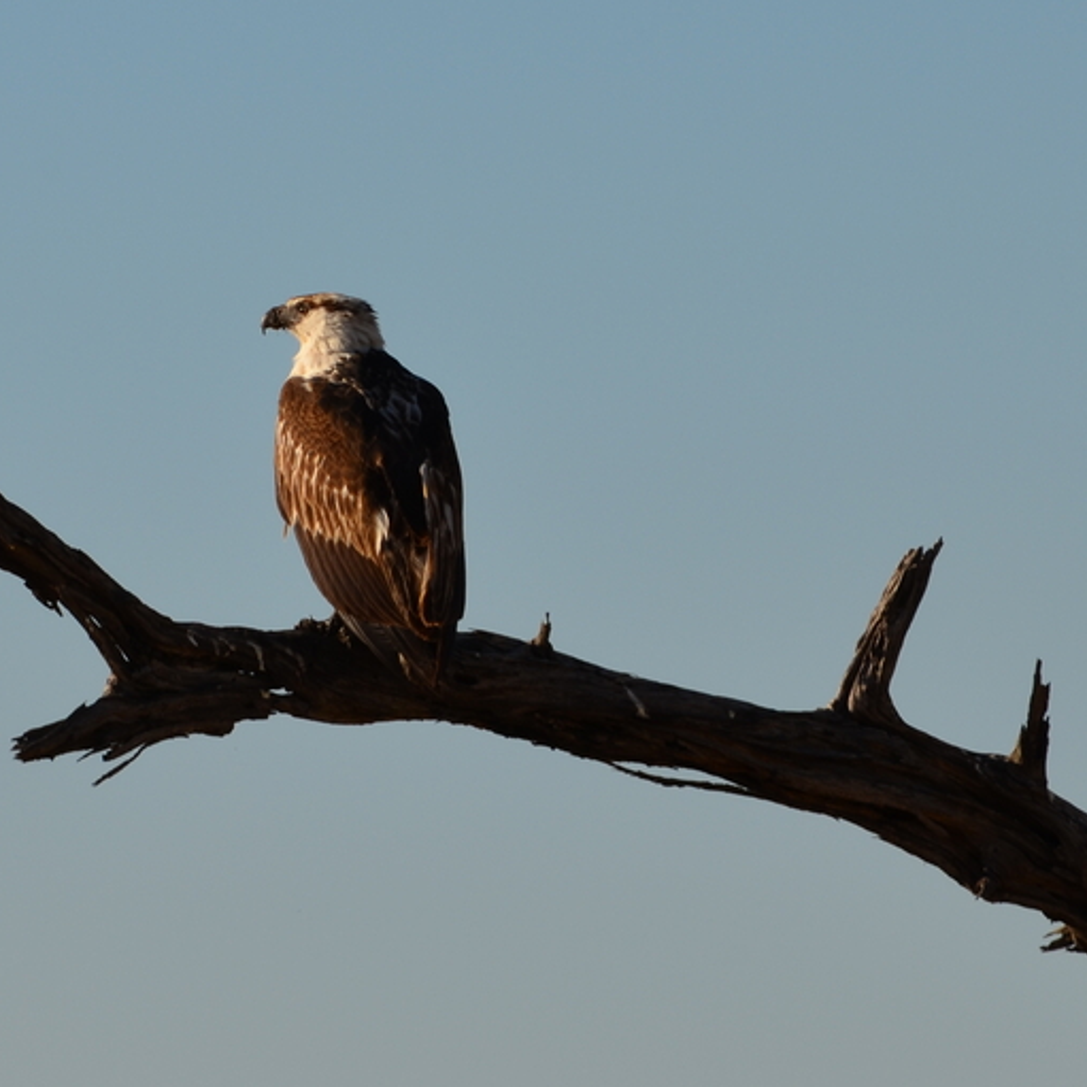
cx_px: 308
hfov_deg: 1.8
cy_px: 398
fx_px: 33964
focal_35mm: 956
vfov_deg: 1.8
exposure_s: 1/200
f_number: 13
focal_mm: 300
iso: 100
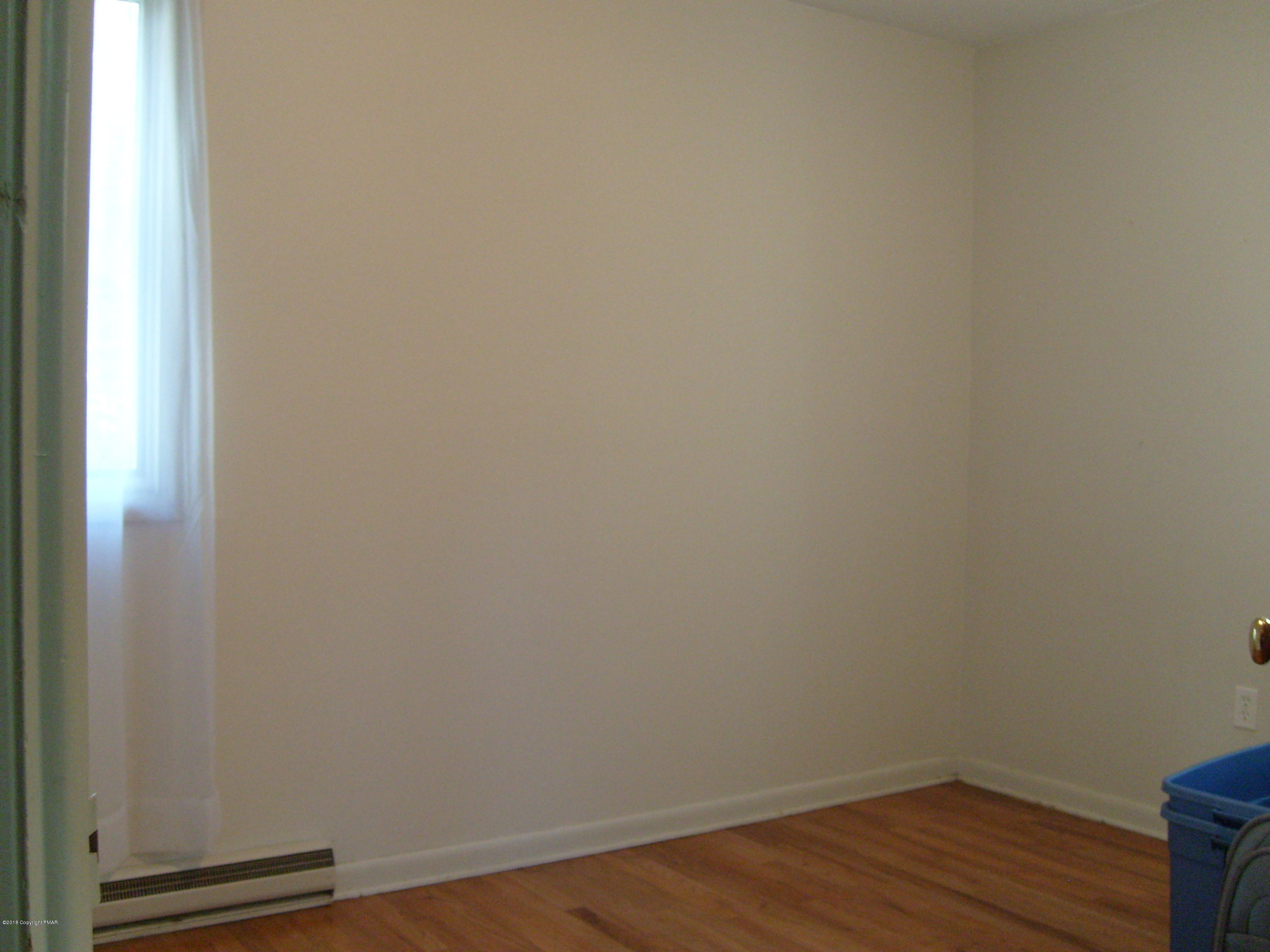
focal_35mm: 35
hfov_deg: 52.6
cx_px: 635
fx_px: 1284
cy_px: 476
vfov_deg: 40.7
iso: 200
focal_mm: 5.8
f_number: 2.8
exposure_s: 1/10
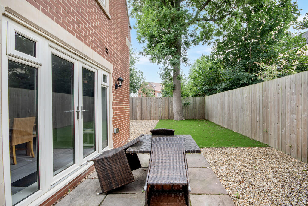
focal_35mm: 15
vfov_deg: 77.3
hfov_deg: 100.4
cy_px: 103
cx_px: 154
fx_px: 128
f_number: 8
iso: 100
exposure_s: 1/25
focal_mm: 10
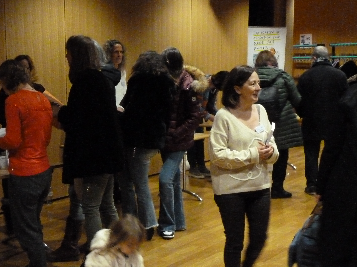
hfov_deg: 31.1
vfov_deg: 23.6
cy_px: 173
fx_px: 639
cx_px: 136
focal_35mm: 62
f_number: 3.7
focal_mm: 7.3
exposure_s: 1/15
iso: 1250
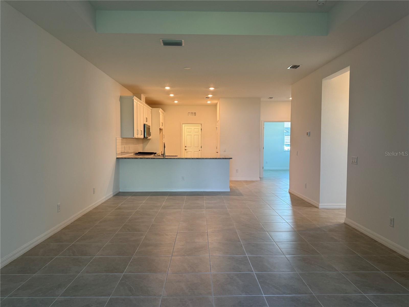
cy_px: 154
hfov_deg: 71.6
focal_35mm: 24
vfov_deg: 56.8
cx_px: 204
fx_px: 284
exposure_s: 1/120
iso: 125
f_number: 1.78
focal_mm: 6.76
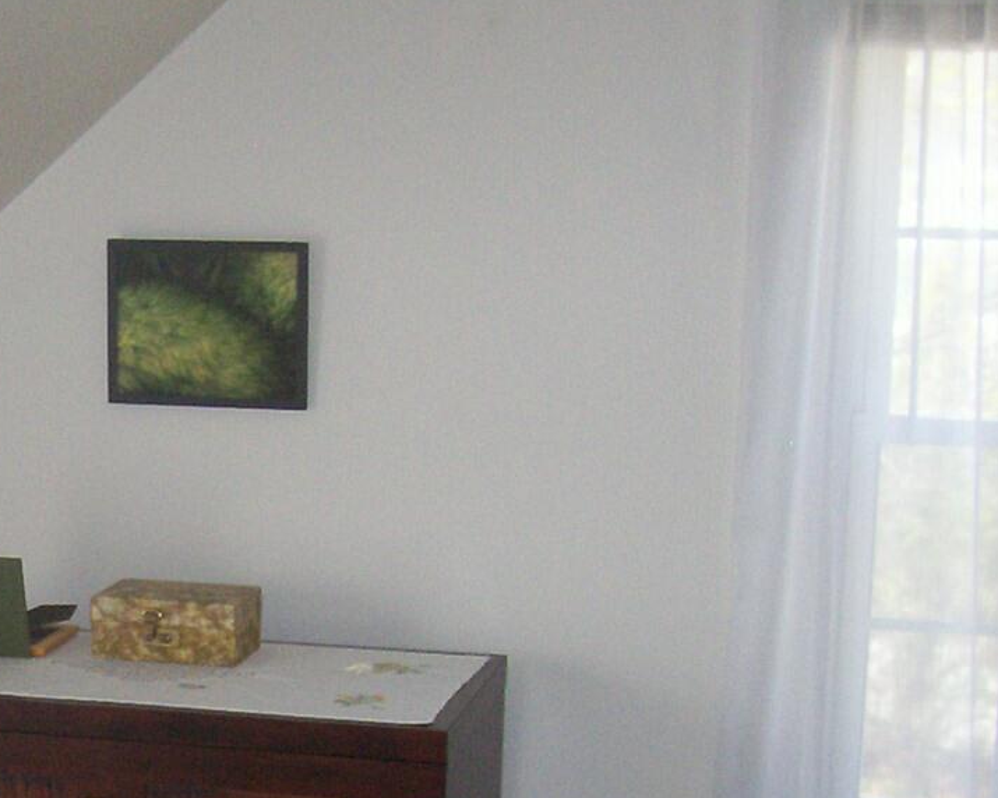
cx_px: -110
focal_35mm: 95
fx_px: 2806
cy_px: 745
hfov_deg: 19.3
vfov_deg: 16.0
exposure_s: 1/112
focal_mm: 5.6
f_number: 2.7
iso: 140
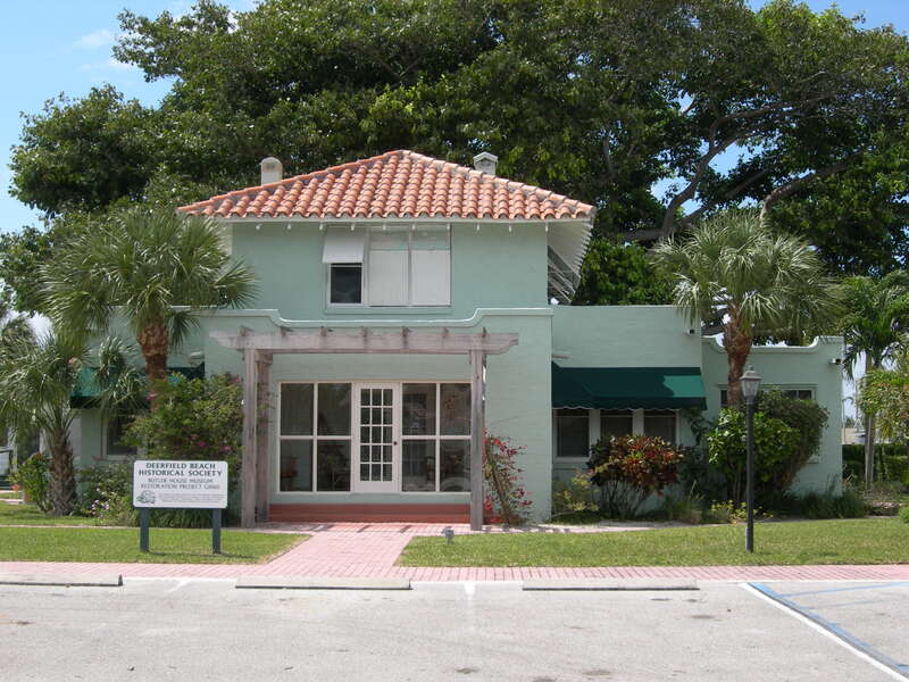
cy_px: 341
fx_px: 1339
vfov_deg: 28.6
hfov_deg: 37.5
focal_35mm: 51
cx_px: 454
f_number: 5.4
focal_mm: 10.6
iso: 50
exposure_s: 1/400
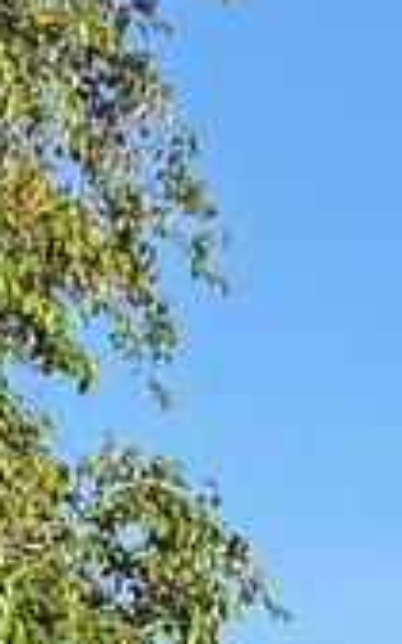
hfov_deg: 5.2
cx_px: 1080
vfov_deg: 8.1
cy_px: 1468
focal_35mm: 242
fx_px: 4242
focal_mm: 6.76
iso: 80
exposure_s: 1/2506
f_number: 1.78
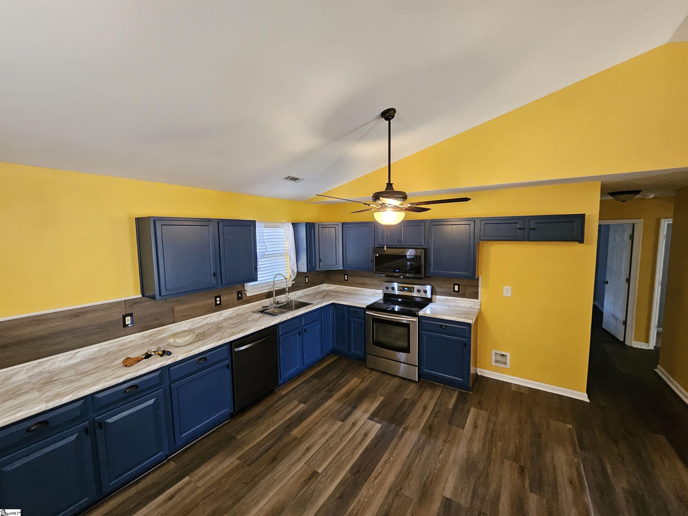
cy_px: 258
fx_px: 258
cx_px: 344
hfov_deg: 106.2
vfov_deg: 89.9
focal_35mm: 13
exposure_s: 1/40
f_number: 2.2
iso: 320
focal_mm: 1.7
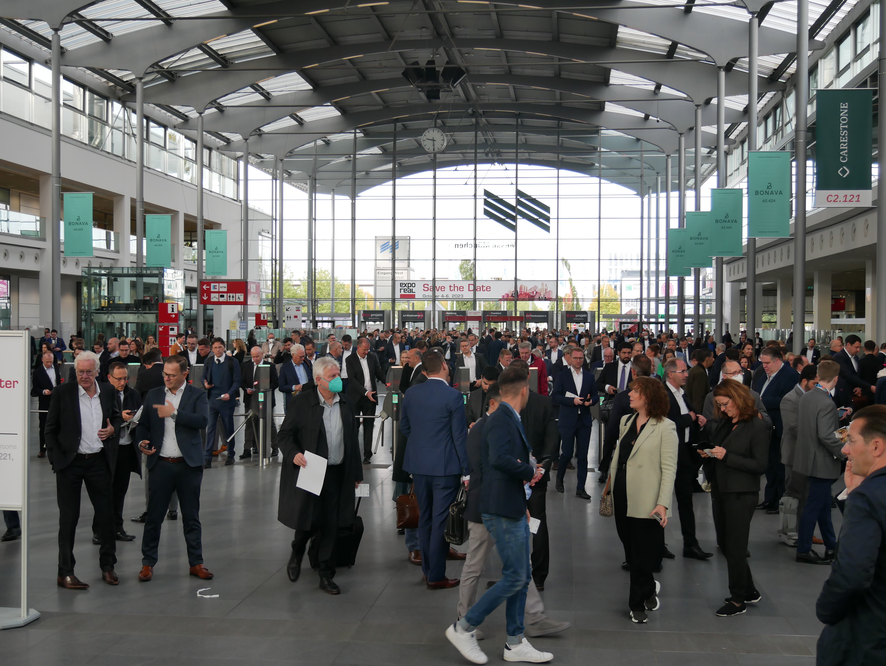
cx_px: 443
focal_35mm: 42
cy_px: 333
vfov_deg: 34.4
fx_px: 1075
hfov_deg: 44.8
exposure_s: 1/60
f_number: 4
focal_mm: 21
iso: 250
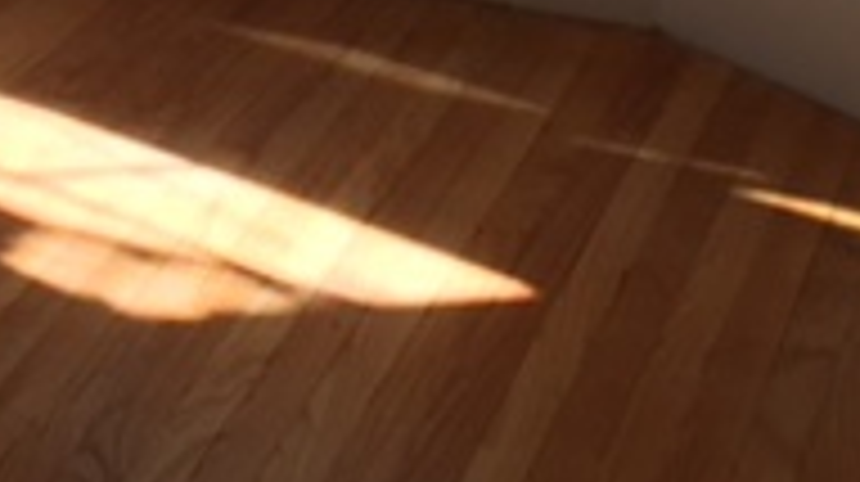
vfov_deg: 9.9
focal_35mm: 116
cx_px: -104
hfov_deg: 17.8
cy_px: -385
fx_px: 2643
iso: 40
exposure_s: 1/120
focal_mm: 4.15
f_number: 2.2
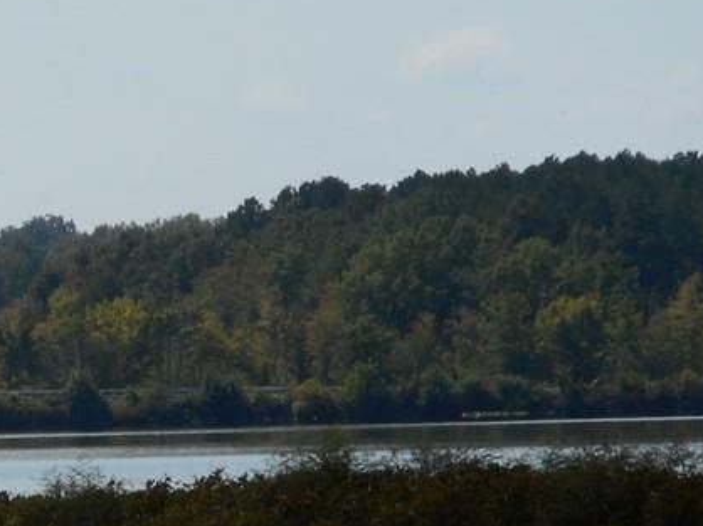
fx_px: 9945
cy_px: 541
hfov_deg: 4.0
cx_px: -62
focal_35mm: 490
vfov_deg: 3.0
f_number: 6.6
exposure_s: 1/400
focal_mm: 36
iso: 80
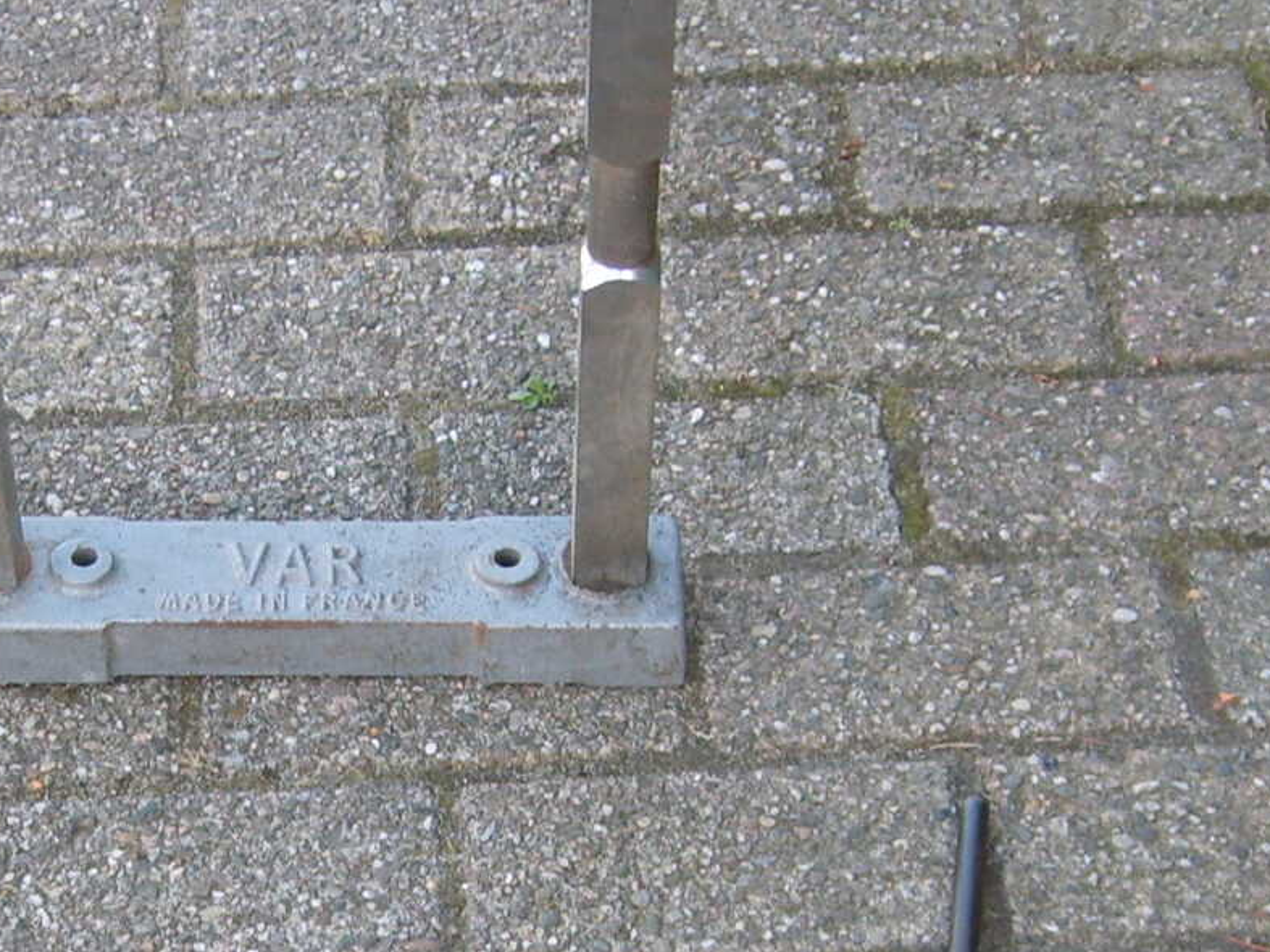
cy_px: 797
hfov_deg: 21.9
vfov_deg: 16.4
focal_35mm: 89
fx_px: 3265
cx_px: 349
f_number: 2.8
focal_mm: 5.8
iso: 50
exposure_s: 1/60
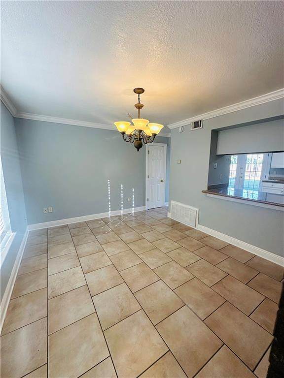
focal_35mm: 14
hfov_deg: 85.7
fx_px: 153
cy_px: 189
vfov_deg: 102.1
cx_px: 142
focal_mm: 2.22
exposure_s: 1/120
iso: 160
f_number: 2.2
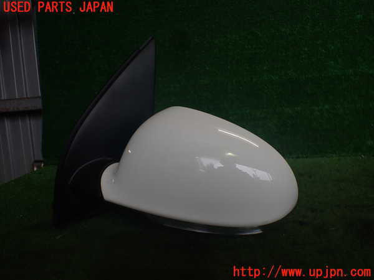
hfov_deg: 60.0
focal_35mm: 30
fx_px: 324
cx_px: 187
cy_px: 140
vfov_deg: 46.8
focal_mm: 5.4
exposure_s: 1/160
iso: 100
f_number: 2.3
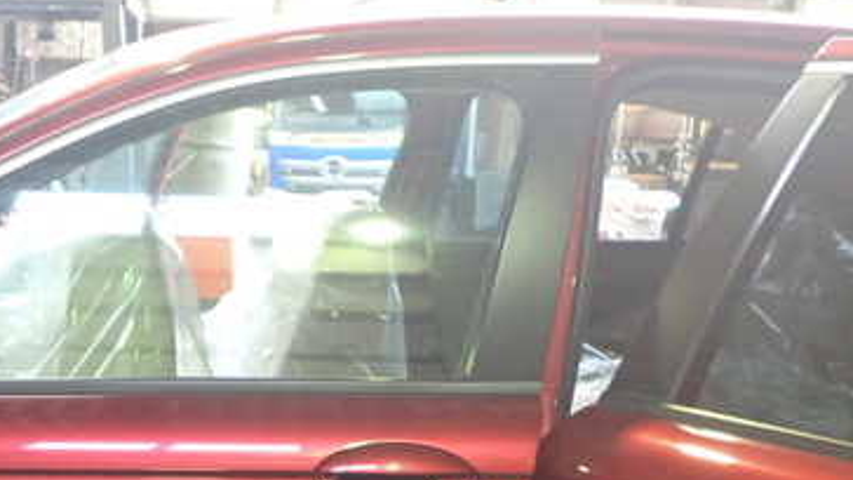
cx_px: 150
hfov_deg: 36.9
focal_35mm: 54
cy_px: 440
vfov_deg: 21.7
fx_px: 1221
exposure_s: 1/30
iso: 500
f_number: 2.3
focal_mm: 5.4
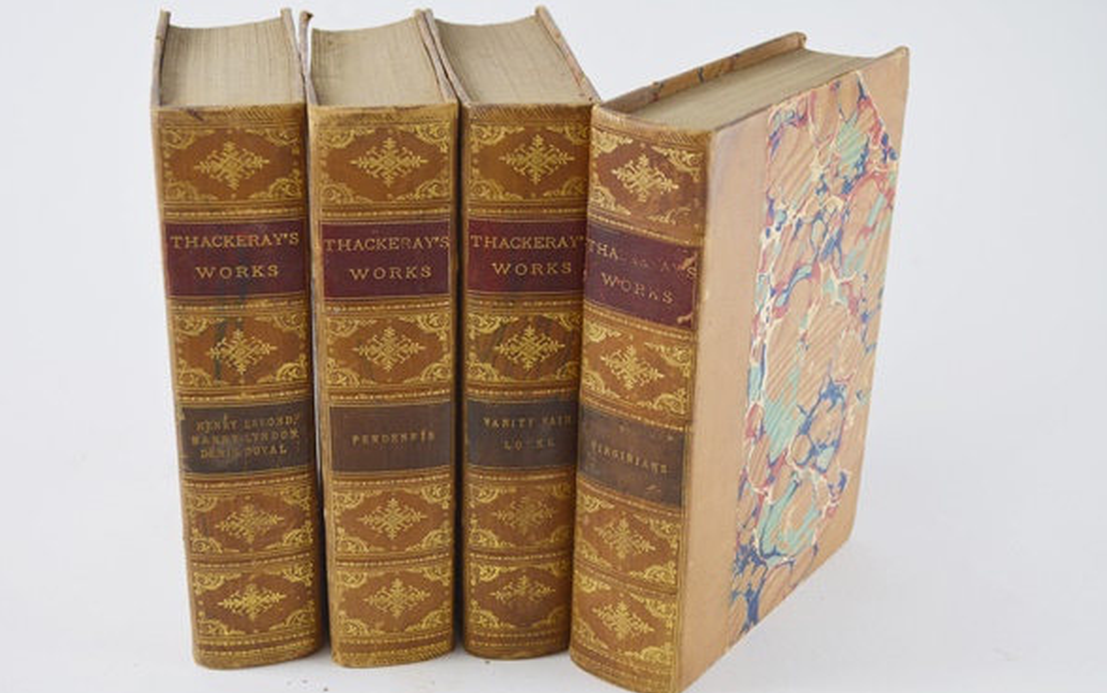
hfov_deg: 38.2
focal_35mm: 53
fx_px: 1600
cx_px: 548
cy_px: 375
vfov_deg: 24.4
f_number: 5.6
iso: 280
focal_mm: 34
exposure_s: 1/125
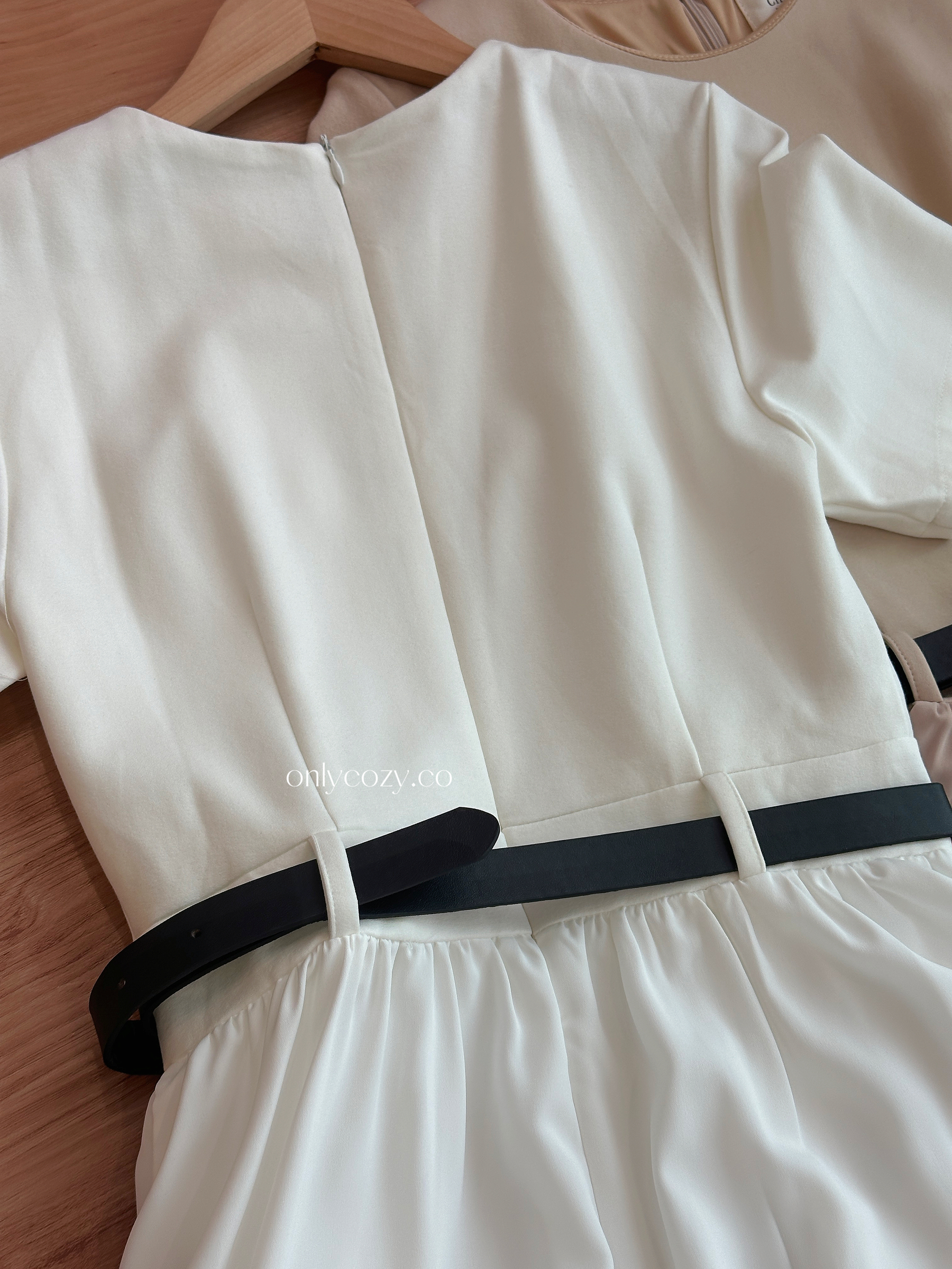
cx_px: 476
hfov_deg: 30.3
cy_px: 634
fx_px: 1760
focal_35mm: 48
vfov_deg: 39.7
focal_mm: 6.86
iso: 64
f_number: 1.78
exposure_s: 1/159
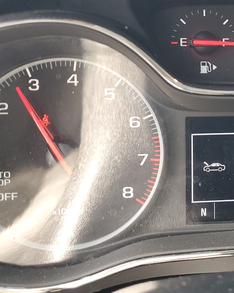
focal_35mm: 51
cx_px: 257
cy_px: 106
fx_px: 441
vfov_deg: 36.4
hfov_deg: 27.2
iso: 72
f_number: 1.5
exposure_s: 1/60.2
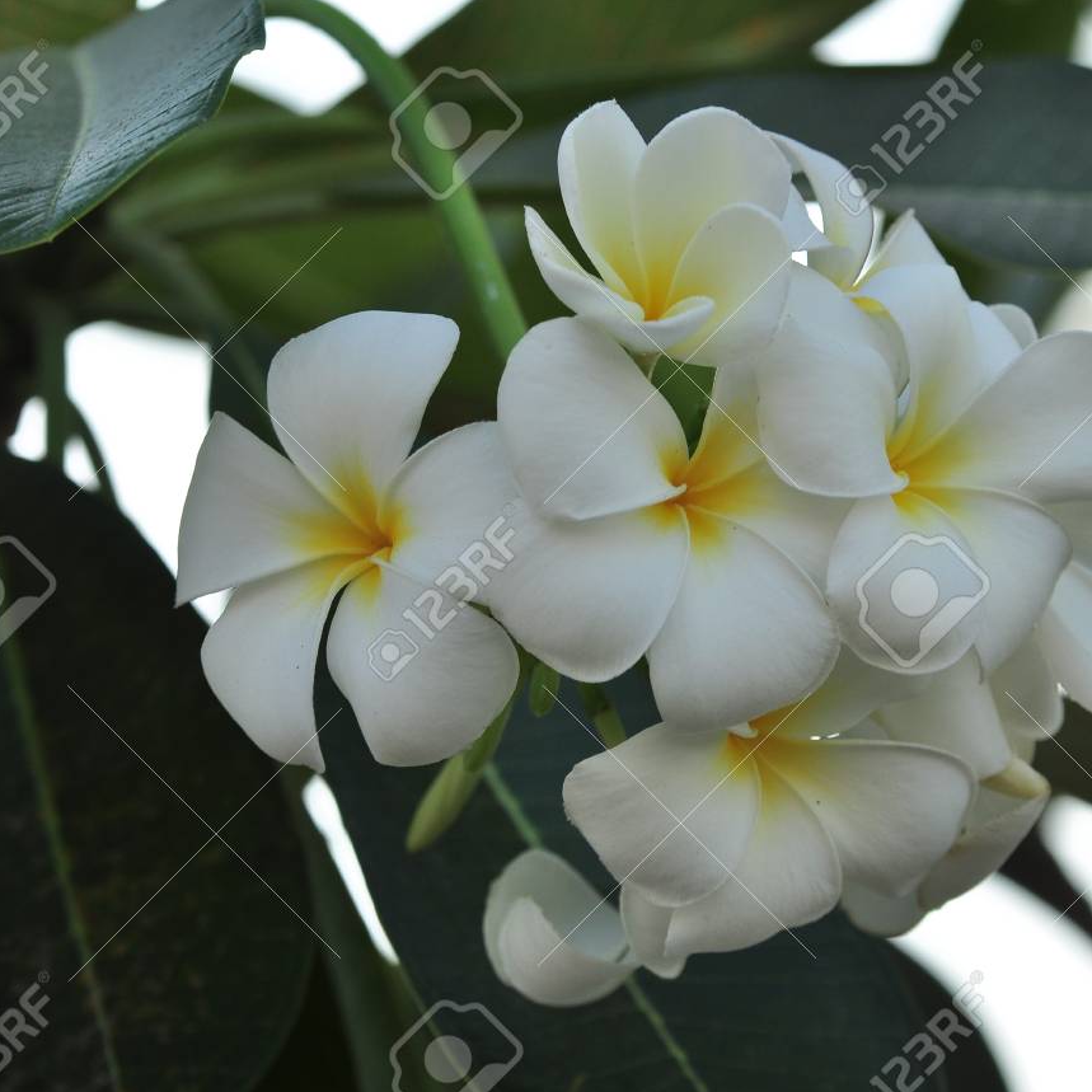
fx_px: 10315
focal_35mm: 289
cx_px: 679
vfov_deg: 6.1
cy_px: 546
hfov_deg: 6.1
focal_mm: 150
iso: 200
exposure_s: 1/320
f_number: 5.6
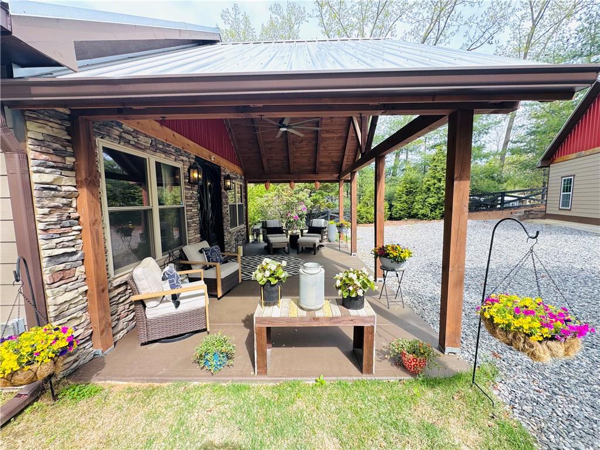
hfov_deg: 102.1
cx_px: 300
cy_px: 225
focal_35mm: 14
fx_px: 243
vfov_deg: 85.7
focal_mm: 2.22
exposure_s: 1/384
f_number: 2.2
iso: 40
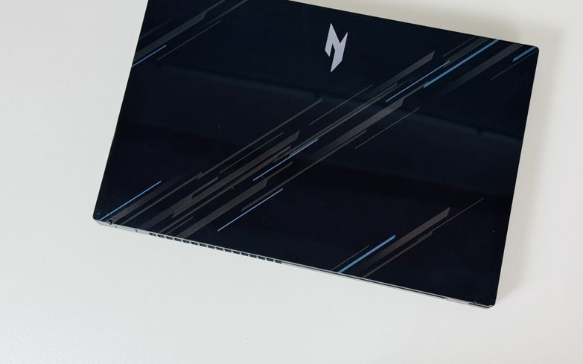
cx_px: 292
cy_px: 147
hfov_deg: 38.9
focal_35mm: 52
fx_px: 826
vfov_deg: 24.8
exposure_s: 1/100
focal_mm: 6.76
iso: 80
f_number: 1.78
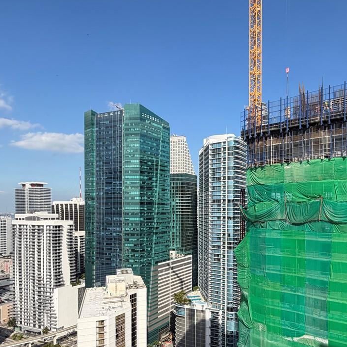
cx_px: 240
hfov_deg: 55.7
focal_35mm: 28
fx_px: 318
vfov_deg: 56.6
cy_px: 218
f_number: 2.2
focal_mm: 2.22
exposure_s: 1/942
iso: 20
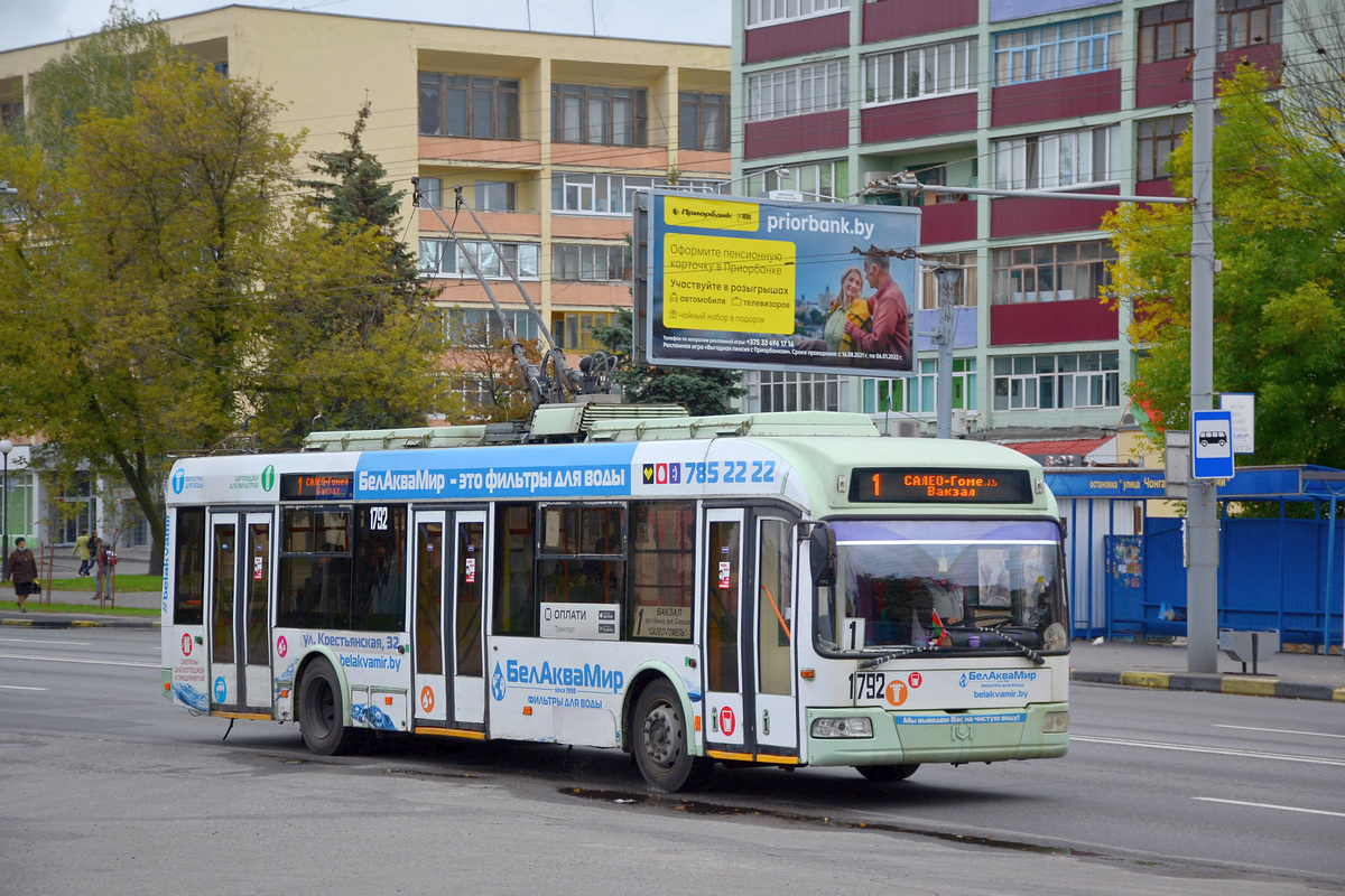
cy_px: 448
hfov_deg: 20.6
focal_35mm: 99
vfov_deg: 13.8
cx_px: 672
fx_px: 3698
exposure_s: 1/320
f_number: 5
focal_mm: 66
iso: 100
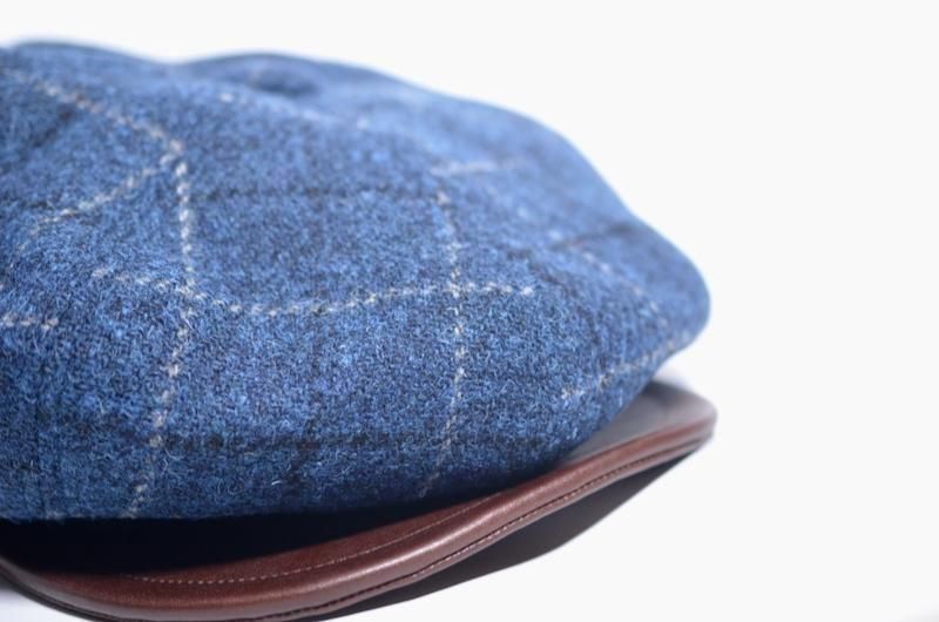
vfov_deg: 22.5
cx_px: 470
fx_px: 1562
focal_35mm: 60
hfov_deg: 33.5
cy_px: 311
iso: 800
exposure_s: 1/50
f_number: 3.5
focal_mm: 40
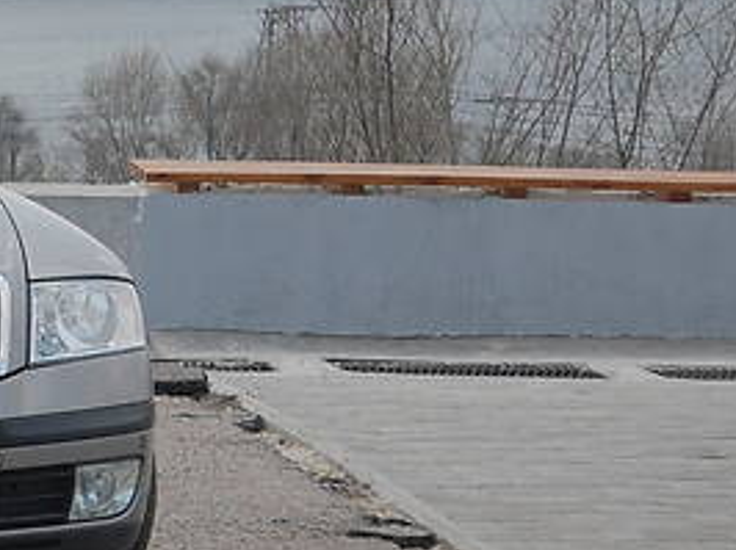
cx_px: -271
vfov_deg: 6.2
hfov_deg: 8.2
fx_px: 5065
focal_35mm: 238
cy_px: 279
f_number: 7.1
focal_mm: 55
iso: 200
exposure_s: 1/200
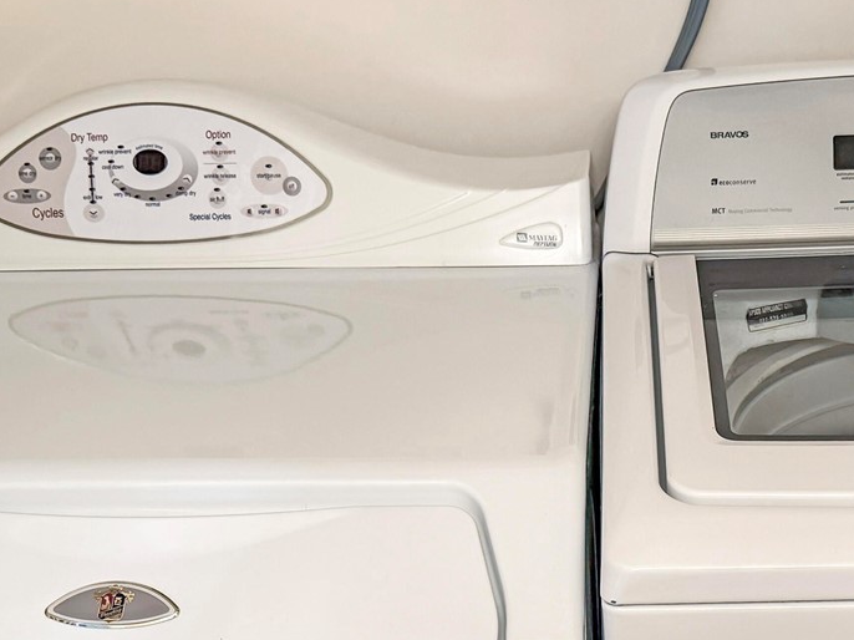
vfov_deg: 25.1
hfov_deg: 33.9
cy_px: 613
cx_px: 609
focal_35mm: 56
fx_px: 1381
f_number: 1.78
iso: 200
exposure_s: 1/60
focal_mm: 6.76
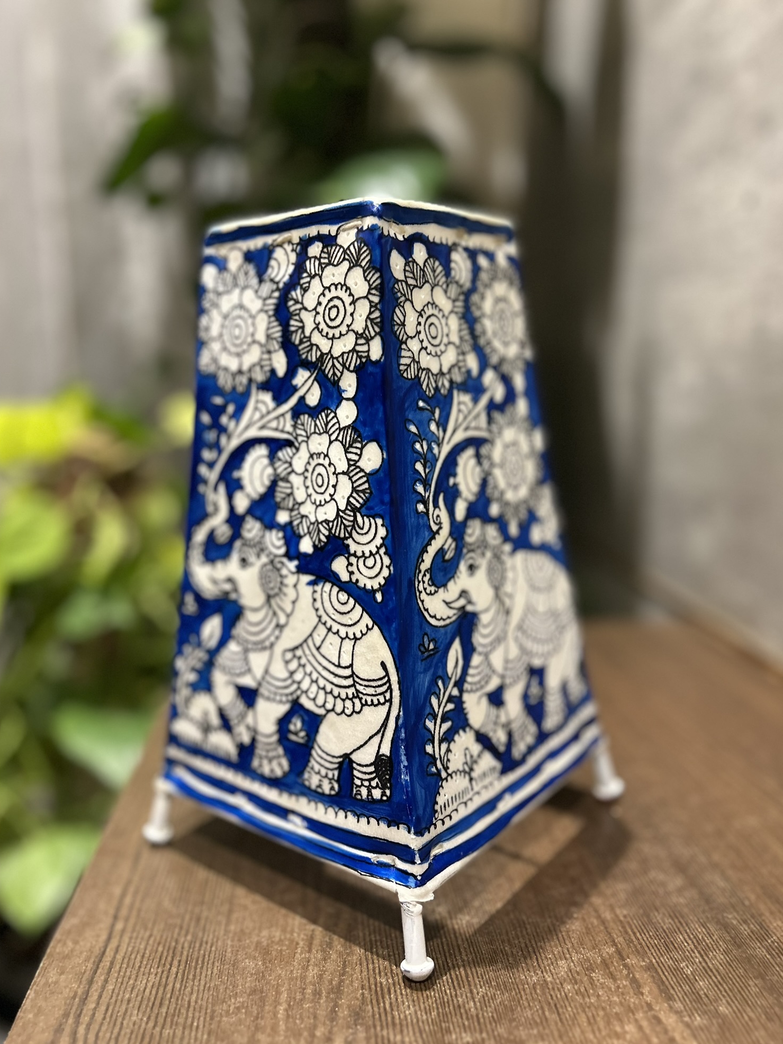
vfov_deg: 65.3
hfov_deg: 51.4
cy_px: 516
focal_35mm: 27
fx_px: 814
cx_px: 391
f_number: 1.5
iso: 200
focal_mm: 5.7
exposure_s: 1/50
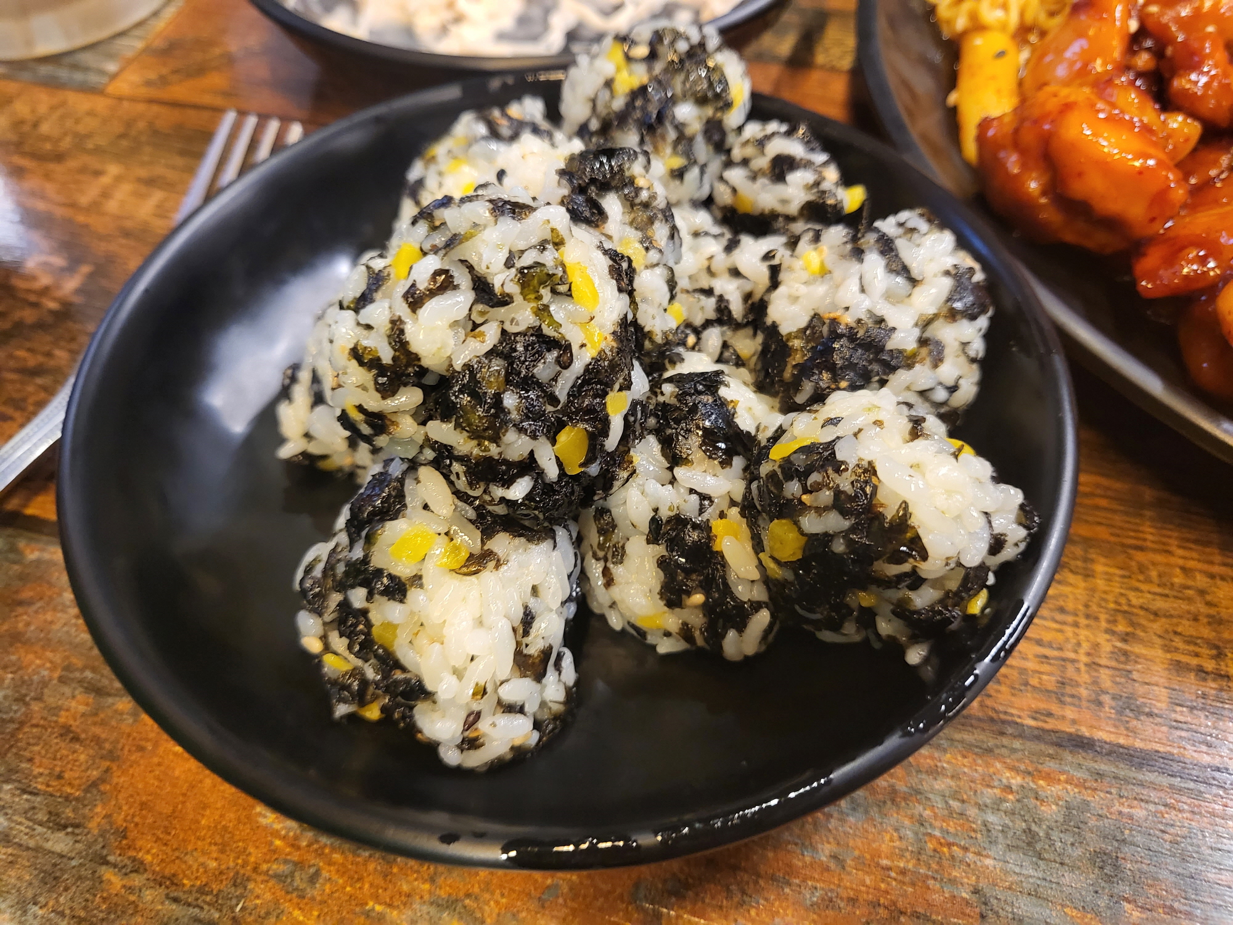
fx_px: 926
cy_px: 462
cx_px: 616
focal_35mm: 26
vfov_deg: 53.1
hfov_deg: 67.3
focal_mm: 4.25
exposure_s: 1/40
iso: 640
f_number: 1.8
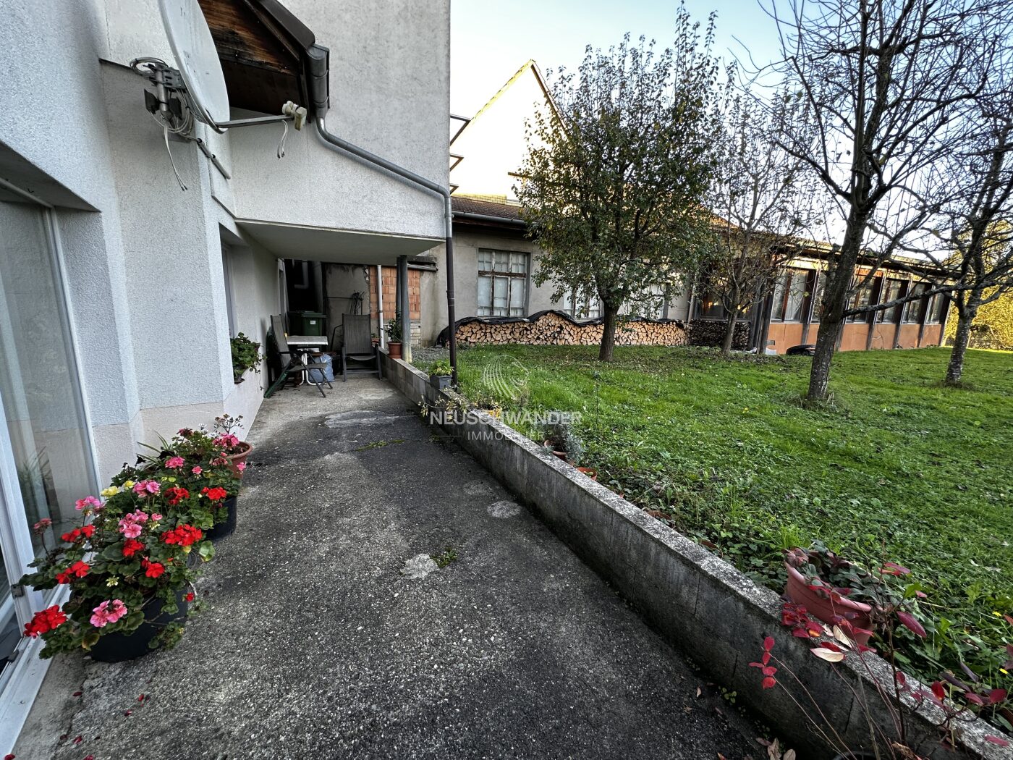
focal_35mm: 14
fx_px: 410
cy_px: 380
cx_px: 506
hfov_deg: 102.1
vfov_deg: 85.7
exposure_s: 1/99
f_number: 2.2
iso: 100
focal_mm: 2.22
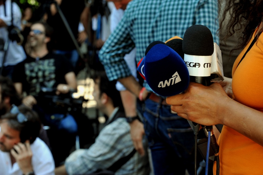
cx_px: 132
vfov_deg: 17.5
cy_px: 88
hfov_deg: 26.0
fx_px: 570
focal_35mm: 78
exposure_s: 1/125
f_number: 8
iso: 400
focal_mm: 78
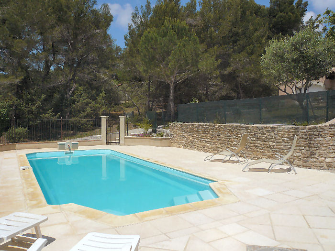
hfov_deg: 63.4
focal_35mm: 28
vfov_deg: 49.7
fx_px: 271
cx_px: 168
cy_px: 126
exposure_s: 1/500
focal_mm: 4.6
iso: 100
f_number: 8
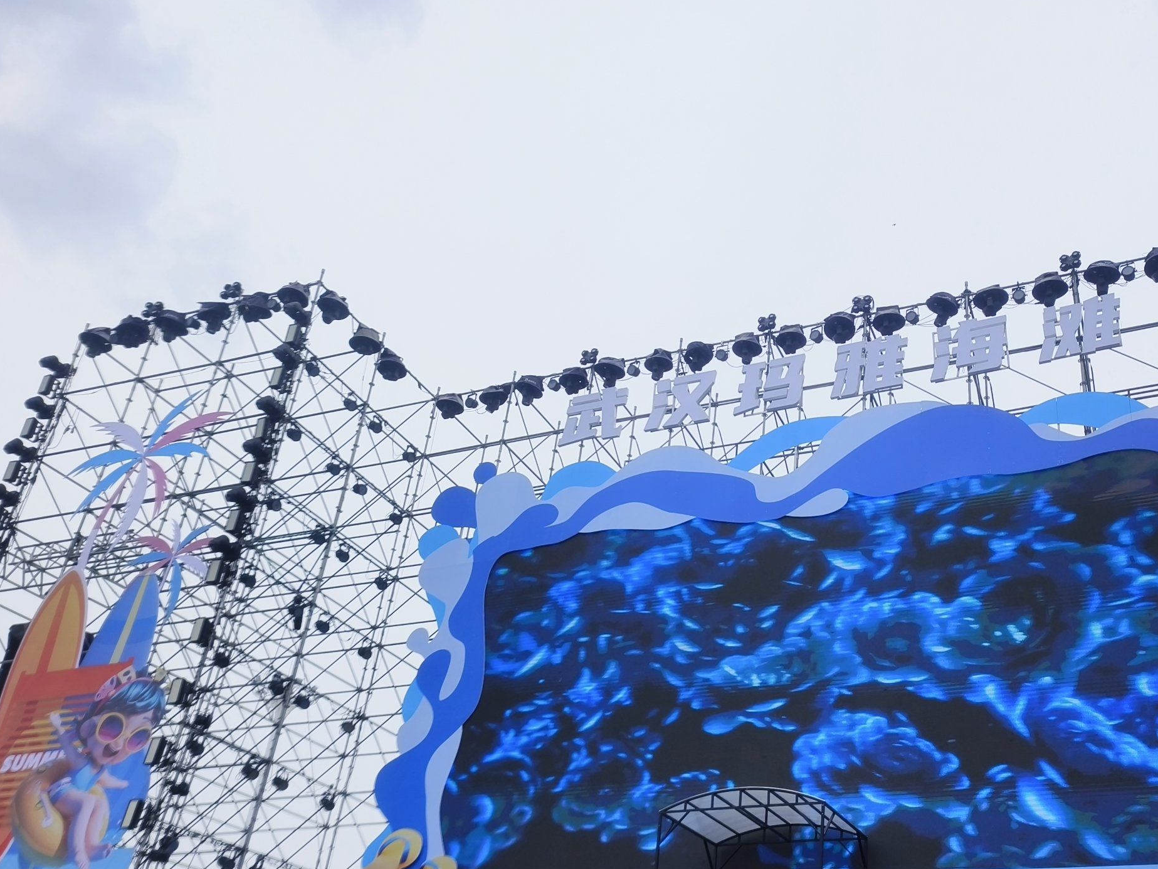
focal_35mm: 34
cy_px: 528
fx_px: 1137
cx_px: 774
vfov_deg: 41.6
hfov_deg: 52.9
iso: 72
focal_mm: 5.5
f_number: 1.75
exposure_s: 1/1111
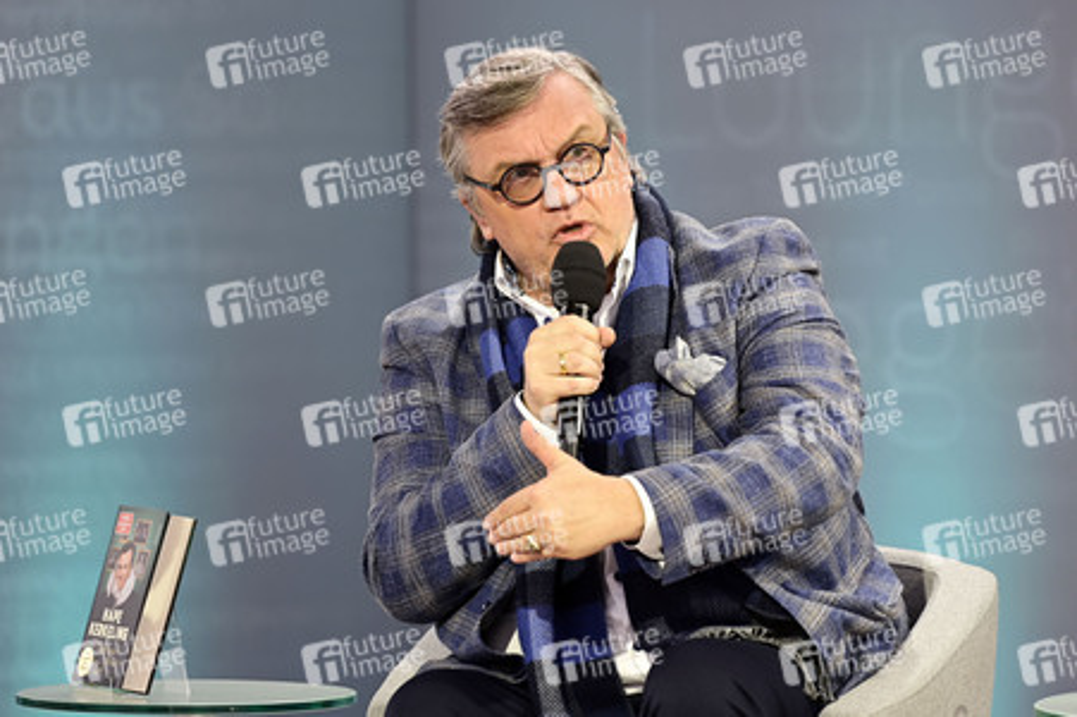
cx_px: 538
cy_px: 358
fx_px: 5829
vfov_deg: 7.0
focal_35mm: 195
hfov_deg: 10.6
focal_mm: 195
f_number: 3.5
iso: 200
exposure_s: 1/200
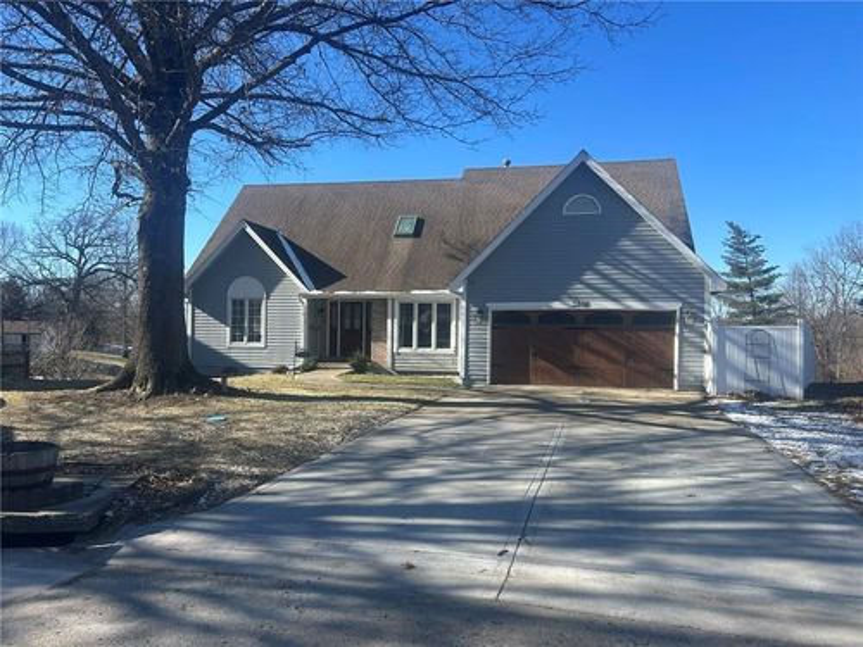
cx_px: 432
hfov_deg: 67.3
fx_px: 648
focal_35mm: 26
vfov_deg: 53.1
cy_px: 324
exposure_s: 1/2008
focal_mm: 5.7
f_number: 1.5
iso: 50
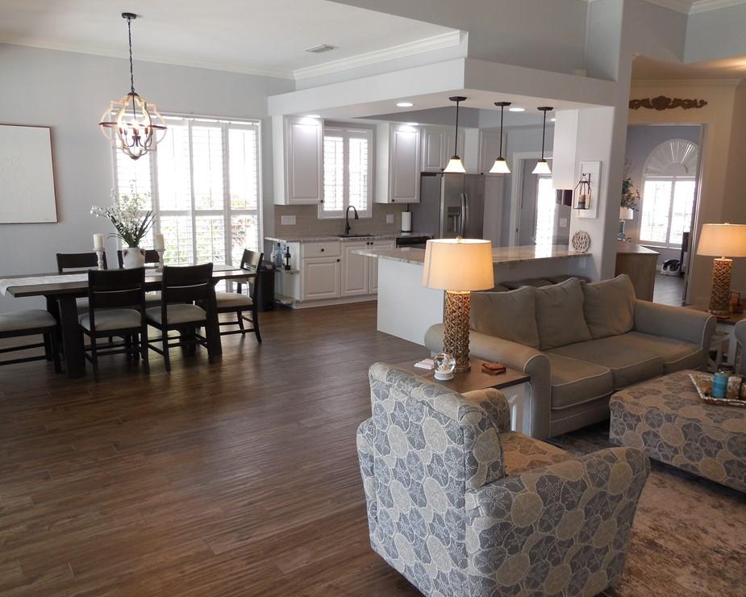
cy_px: 302
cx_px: 381
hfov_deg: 64.1
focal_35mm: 27
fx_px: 596
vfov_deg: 53.2
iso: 125
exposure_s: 1/40
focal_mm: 4.5
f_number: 3.1
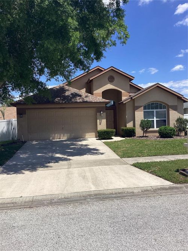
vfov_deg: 58.4
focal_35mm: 31
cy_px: 126
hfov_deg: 45.4
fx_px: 225
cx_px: 94
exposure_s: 1/1942
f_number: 2.4
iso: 25
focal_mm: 3.3
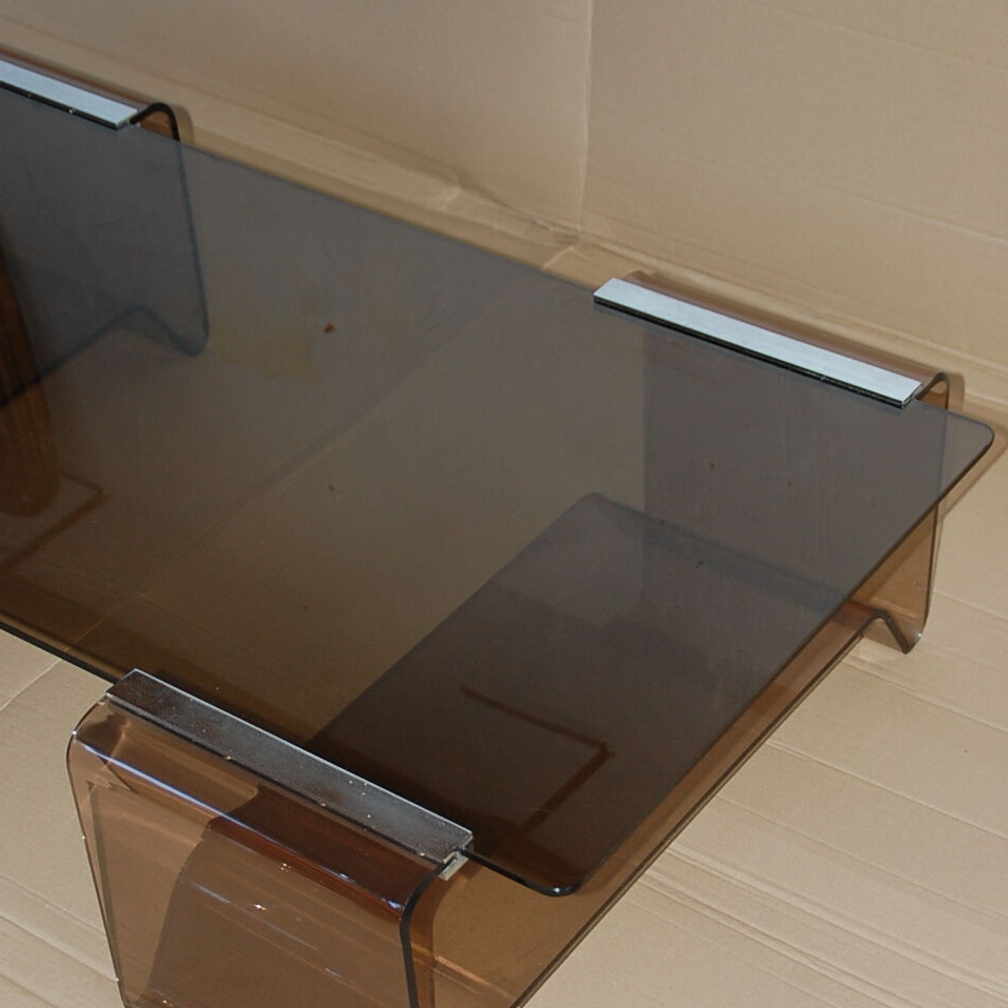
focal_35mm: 76
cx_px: 503
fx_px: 2504
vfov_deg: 22.6
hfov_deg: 22.8
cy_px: 688
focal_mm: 38
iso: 400
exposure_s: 1/60
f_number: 4.5
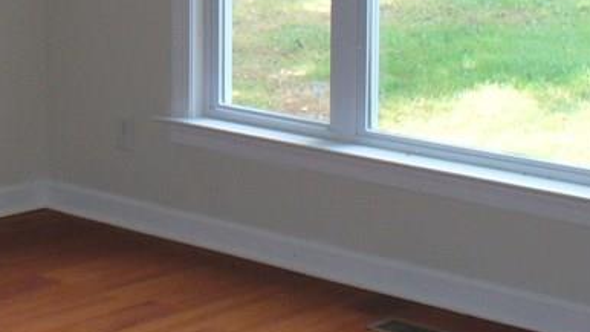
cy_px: -98
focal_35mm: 107
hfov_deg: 19.5
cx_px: 37
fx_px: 1674
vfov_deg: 11.0
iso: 100
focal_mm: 6.1
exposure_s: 1/60
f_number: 2.8
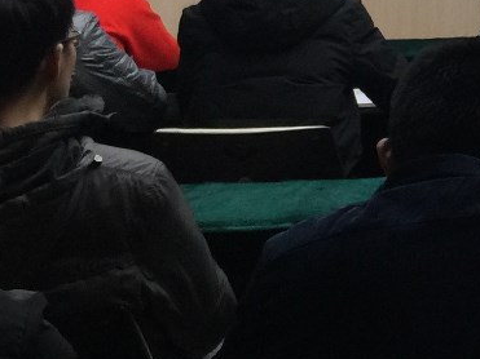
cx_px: 846
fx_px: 1733
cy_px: -214
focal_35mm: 125
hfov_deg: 14.1
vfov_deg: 11.3
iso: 40
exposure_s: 1/33
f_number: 2.2
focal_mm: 4.15
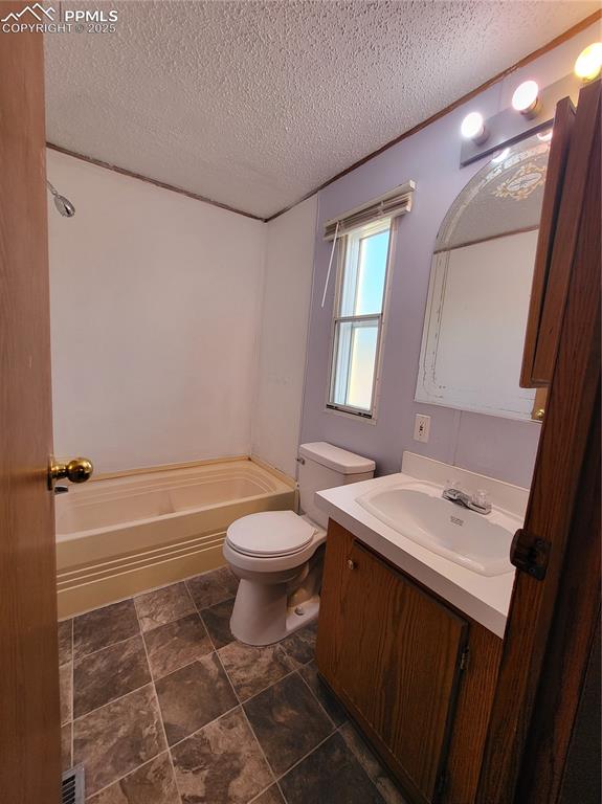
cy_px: 402
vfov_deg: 106.2
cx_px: 301
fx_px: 302
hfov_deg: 89.9
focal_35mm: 13
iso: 50
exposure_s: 1/60
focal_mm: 1.74
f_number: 2.2
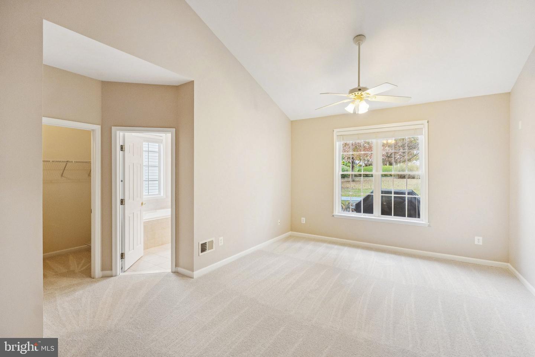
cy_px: 178
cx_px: 268
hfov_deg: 96.7
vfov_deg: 73.8
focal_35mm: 16
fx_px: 238
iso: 1600
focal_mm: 16
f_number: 4
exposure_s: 1/125
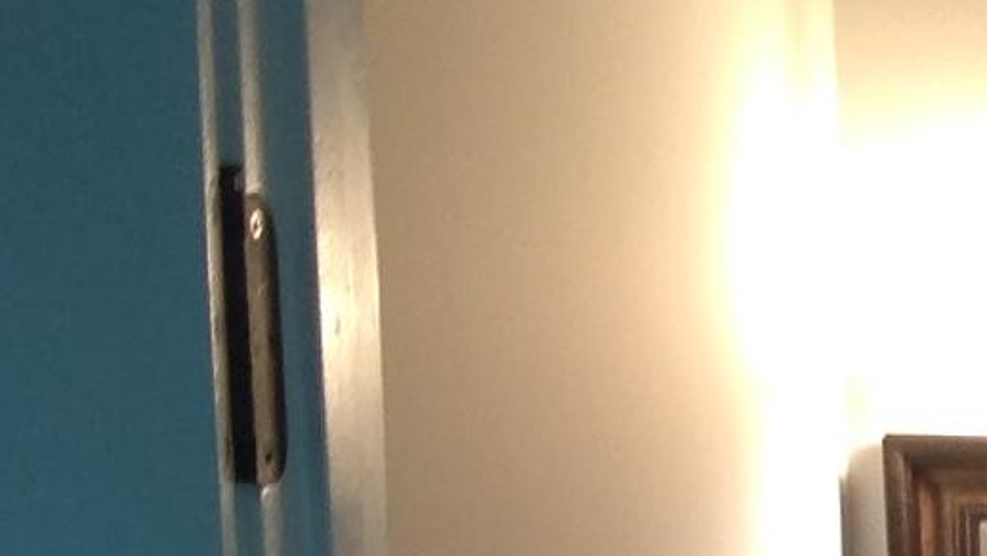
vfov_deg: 6.1
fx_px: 4999
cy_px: 1248
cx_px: 2180
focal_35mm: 191
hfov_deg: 10.1
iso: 50
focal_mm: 4.28
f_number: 2.4
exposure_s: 1/17
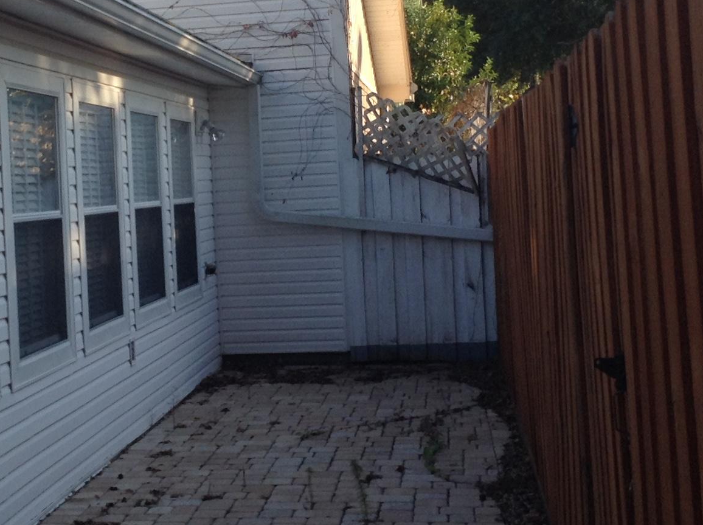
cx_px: 201
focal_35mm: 74
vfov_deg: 19.8
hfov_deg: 26.1
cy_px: 175
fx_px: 1500
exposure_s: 1/341
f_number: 2.4
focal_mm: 3.3
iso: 25
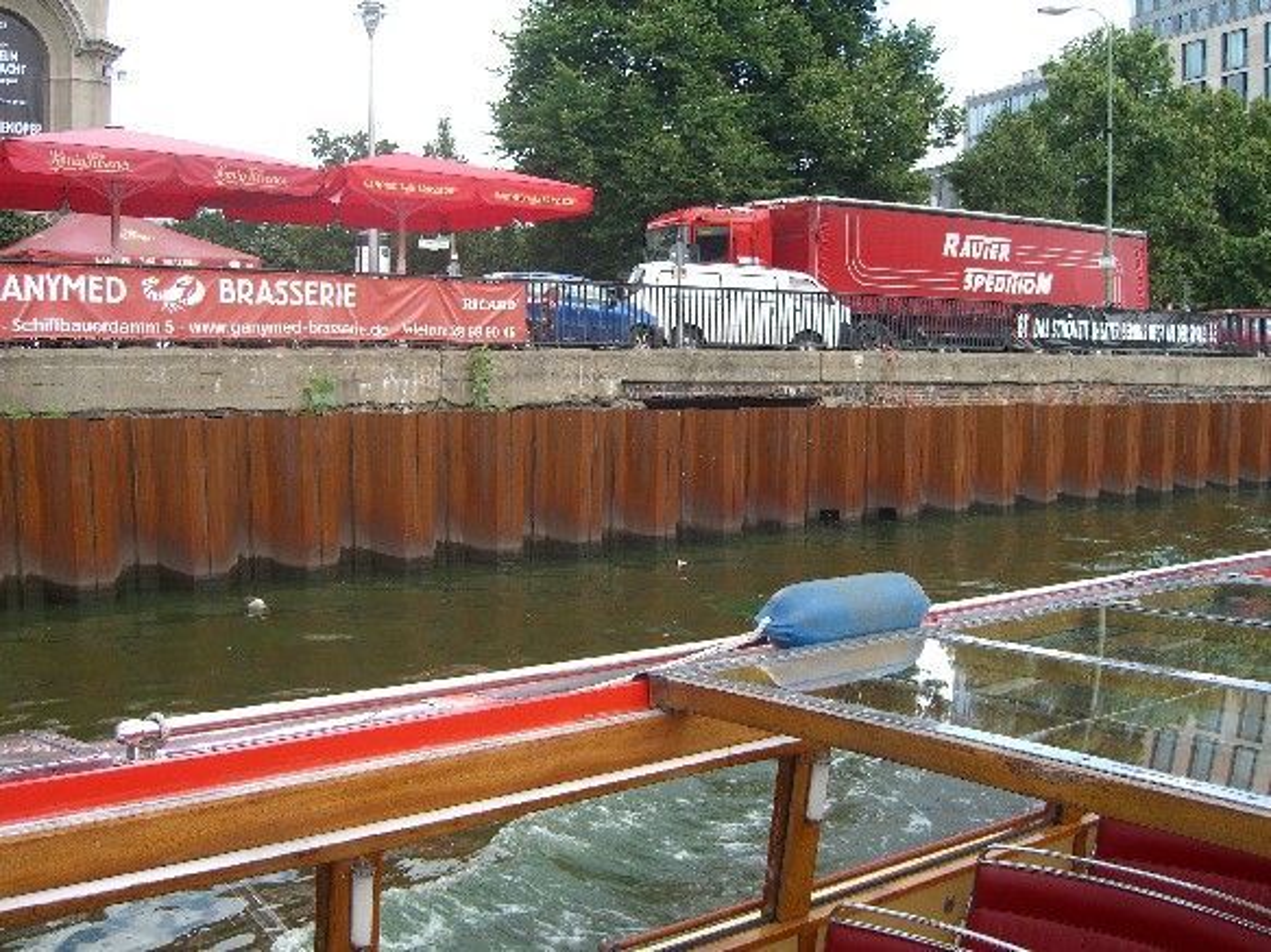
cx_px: 636
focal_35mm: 38
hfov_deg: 49.0
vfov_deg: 37.7
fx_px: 1395
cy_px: 476
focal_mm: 7.9
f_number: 2.8
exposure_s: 1/250
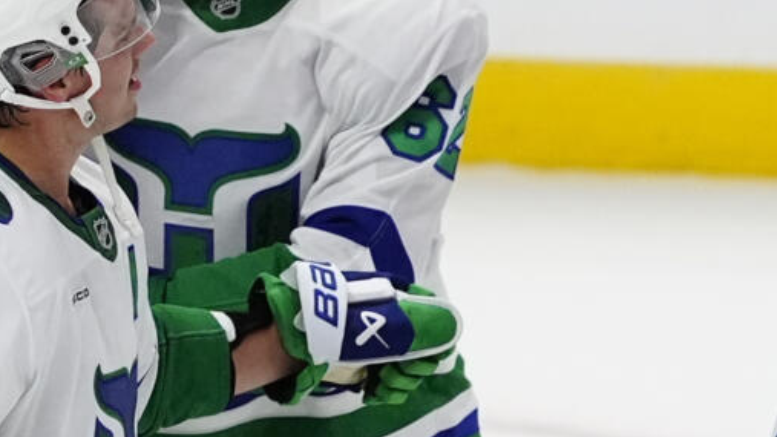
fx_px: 32671
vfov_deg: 0.8
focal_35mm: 1586
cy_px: 608
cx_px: 817
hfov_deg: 1.4
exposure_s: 1/3200
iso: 4000
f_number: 3.2
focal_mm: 300
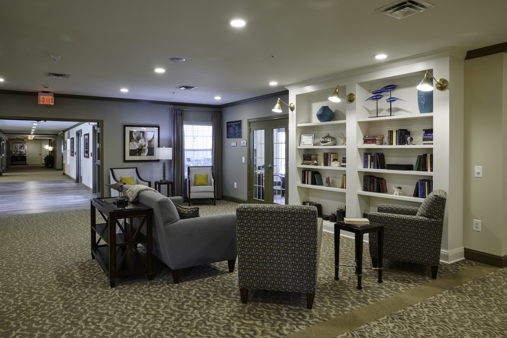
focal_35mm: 24
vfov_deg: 53.1
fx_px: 338
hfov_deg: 73.7
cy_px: 169
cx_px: 254
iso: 500
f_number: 13
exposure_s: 1/3
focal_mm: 24
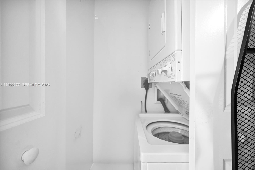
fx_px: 99
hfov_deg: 104.3
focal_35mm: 14
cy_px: 85
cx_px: 128
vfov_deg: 81.2
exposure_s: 1/15
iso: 1400
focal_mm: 14
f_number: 4
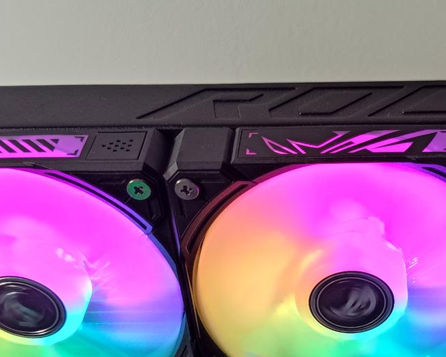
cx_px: 354
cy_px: 299
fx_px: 713
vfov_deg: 27.4
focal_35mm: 54
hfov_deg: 33.8
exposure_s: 1/31
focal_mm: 6.78
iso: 400
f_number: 1.85
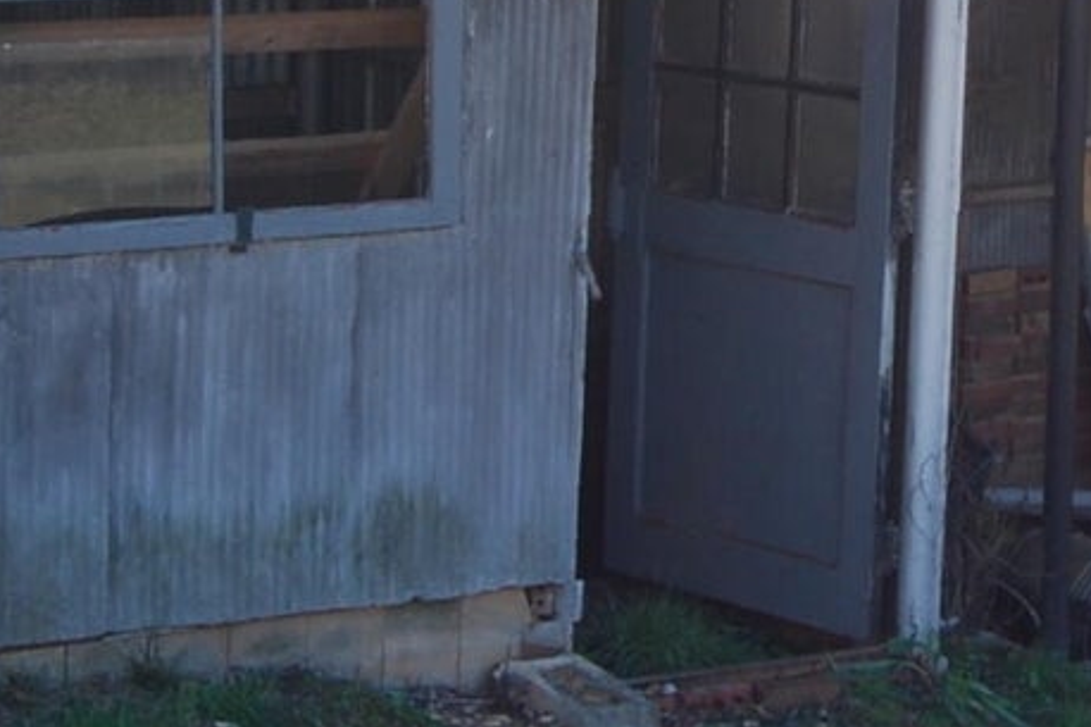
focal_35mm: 141
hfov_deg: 14.4
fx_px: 4271
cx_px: 939
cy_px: 43
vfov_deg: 9.7
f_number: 5.6
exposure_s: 1/125
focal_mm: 18
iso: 110
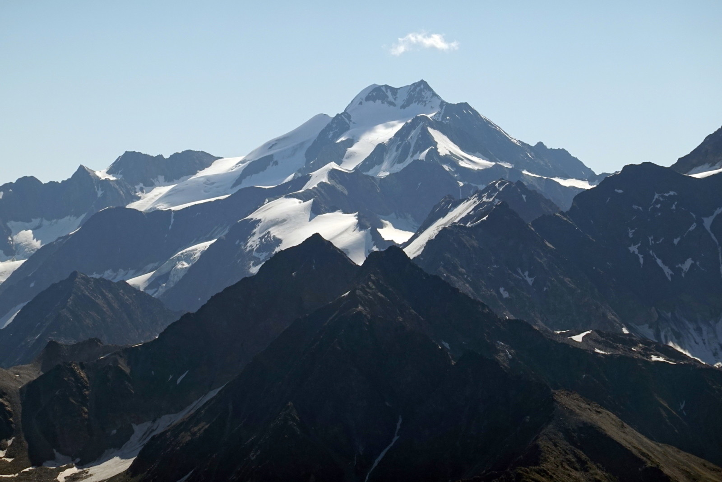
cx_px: 361
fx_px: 4011
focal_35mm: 200
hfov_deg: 10.3
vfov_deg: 6.9
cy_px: 241
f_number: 7.1
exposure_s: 1/800
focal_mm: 72
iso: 125
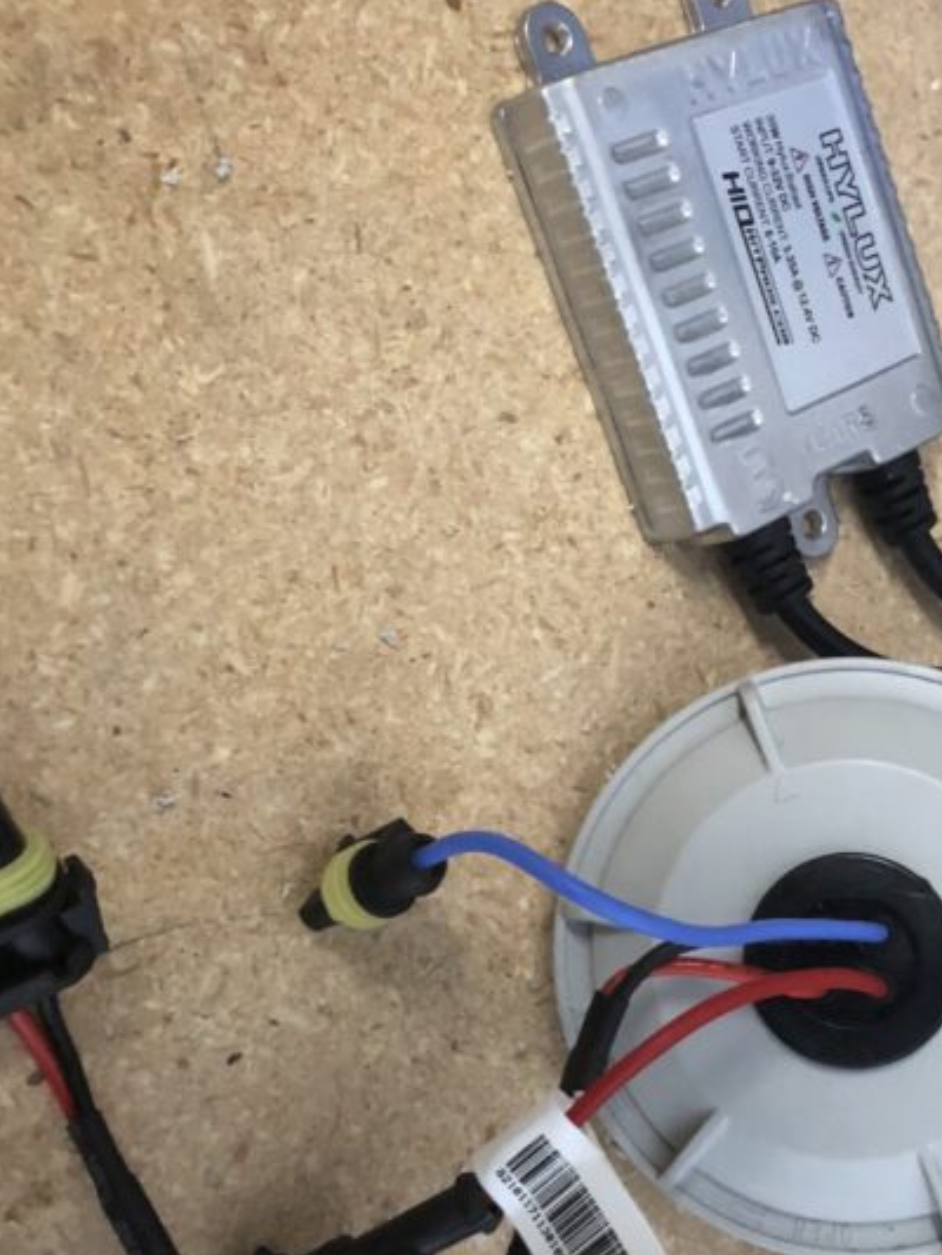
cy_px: 773
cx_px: 629
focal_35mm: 49
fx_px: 1777
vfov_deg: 38.7
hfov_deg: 29.5
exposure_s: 1/4
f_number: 1.8
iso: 100
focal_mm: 3.99
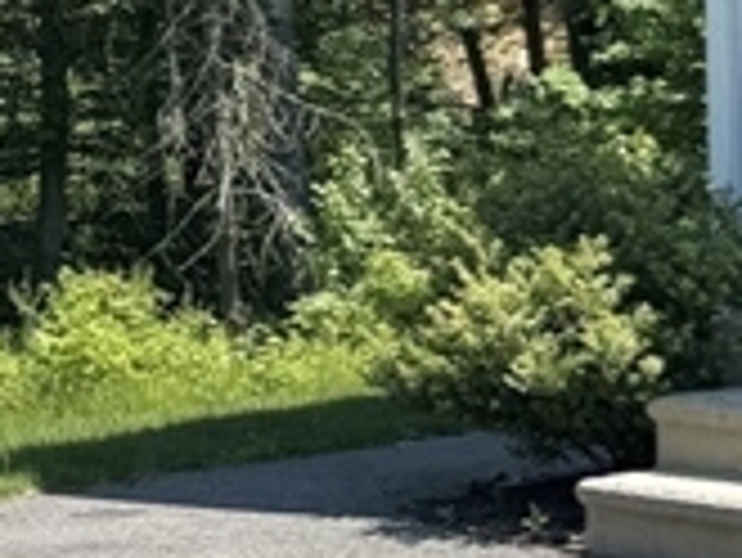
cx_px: -108
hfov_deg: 13.0
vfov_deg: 9.8
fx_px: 3196
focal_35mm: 149
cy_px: -104
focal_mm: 6.76
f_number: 1.78
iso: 80
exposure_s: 1/1980
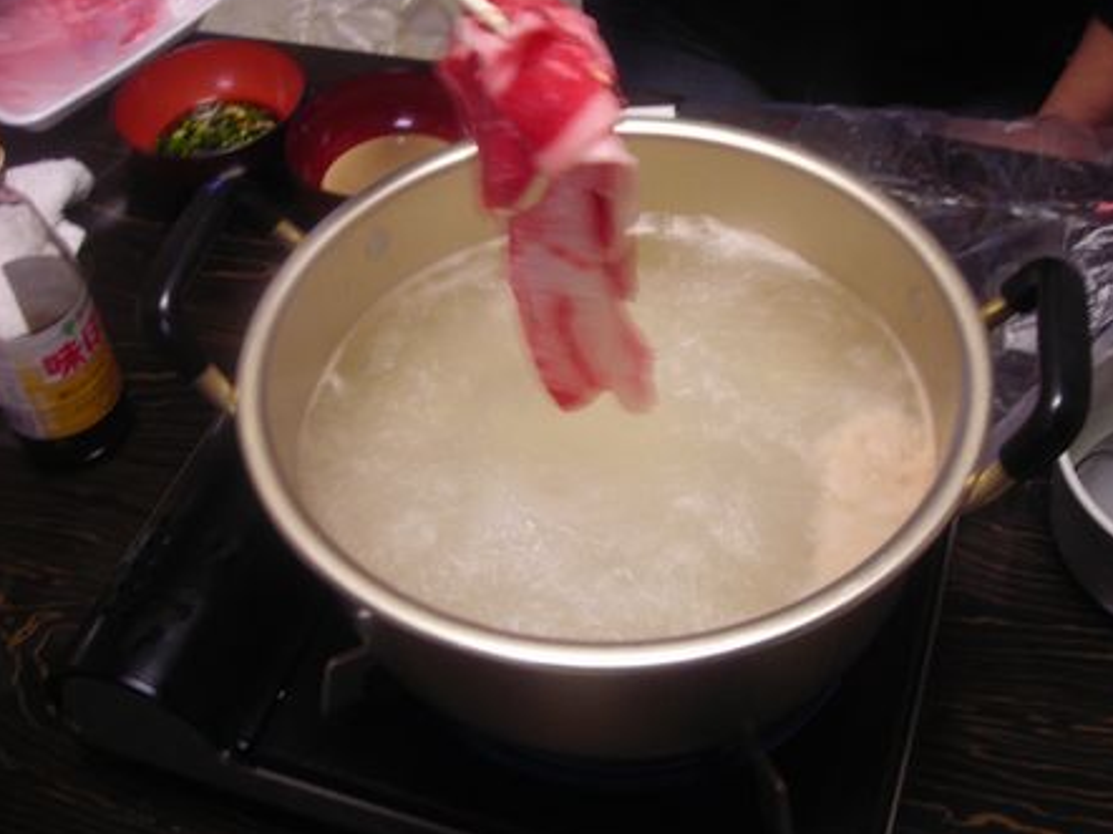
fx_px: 1382
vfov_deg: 33.6
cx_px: 624
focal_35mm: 43
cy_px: 392
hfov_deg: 43.8
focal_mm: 6.3
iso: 155
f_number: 3.2
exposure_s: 1/3.9
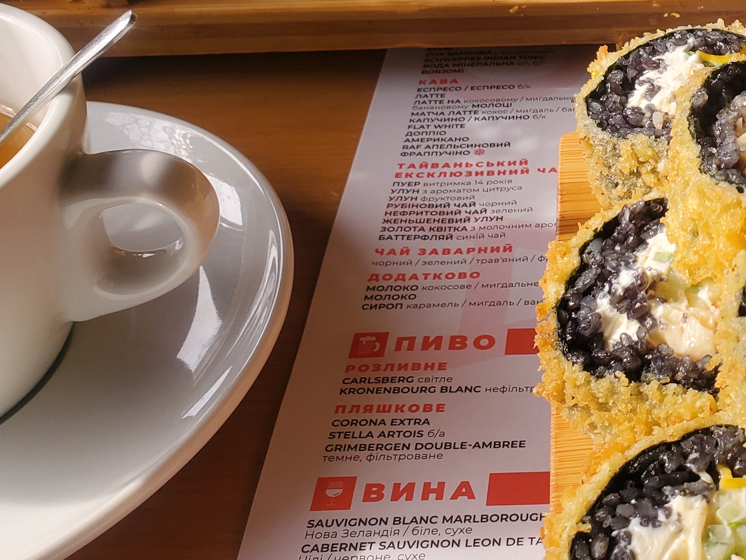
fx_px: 1228
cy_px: 24
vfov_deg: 24.7
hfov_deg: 30.6
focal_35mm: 57
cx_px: 793
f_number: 2.4
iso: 64
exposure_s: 1/100
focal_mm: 4.3
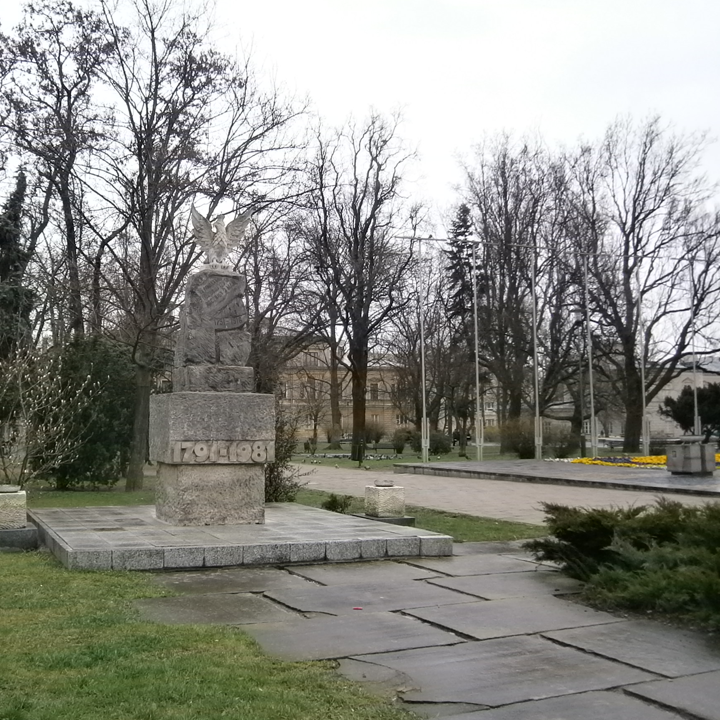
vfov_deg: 48.4
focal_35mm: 34
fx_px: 800
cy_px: 374
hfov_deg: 47.3
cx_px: 218
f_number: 8
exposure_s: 1/40
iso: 80
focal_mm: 4.7
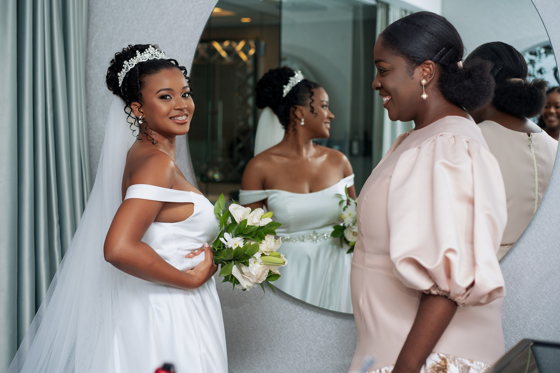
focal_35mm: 50
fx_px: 778
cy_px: 186
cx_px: 280
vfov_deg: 27.0
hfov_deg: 39.6
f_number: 2.8
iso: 250
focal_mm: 50
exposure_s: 1/100
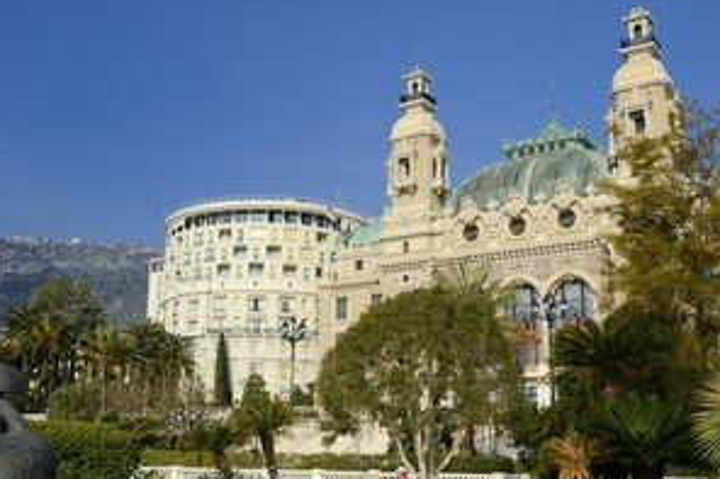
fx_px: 879
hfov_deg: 44.5
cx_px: 345
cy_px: 284
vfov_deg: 30.4
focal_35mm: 44
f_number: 11
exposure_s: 1/400
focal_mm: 31
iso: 200
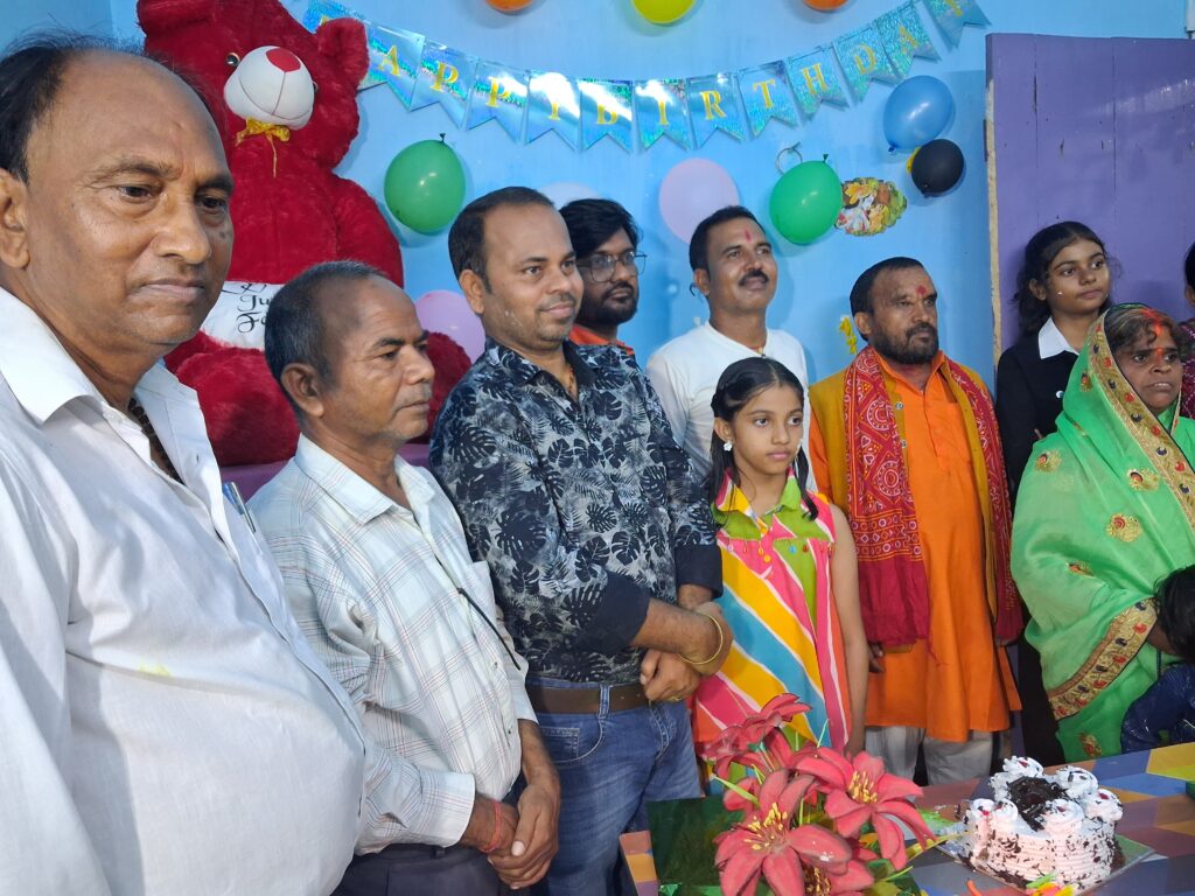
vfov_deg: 51.4
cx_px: 598
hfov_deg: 65.3
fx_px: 932
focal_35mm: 27
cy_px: 448
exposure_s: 1/33
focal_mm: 4
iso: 500
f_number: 1.8
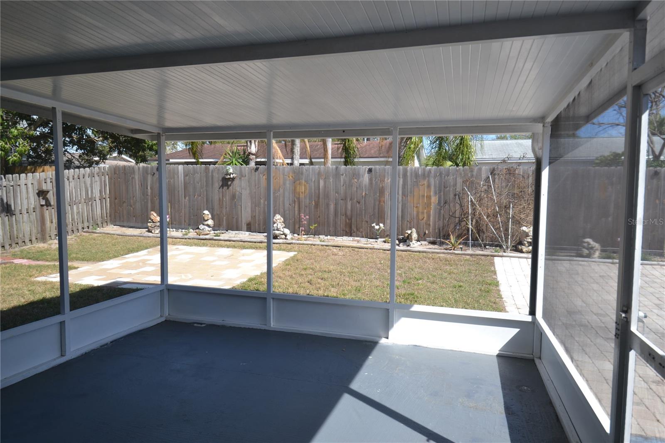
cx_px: 332
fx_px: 416
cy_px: 222
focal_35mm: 22
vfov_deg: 56.1
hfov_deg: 77.3
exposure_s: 1/160
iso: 100
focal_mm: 15
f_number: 6.3
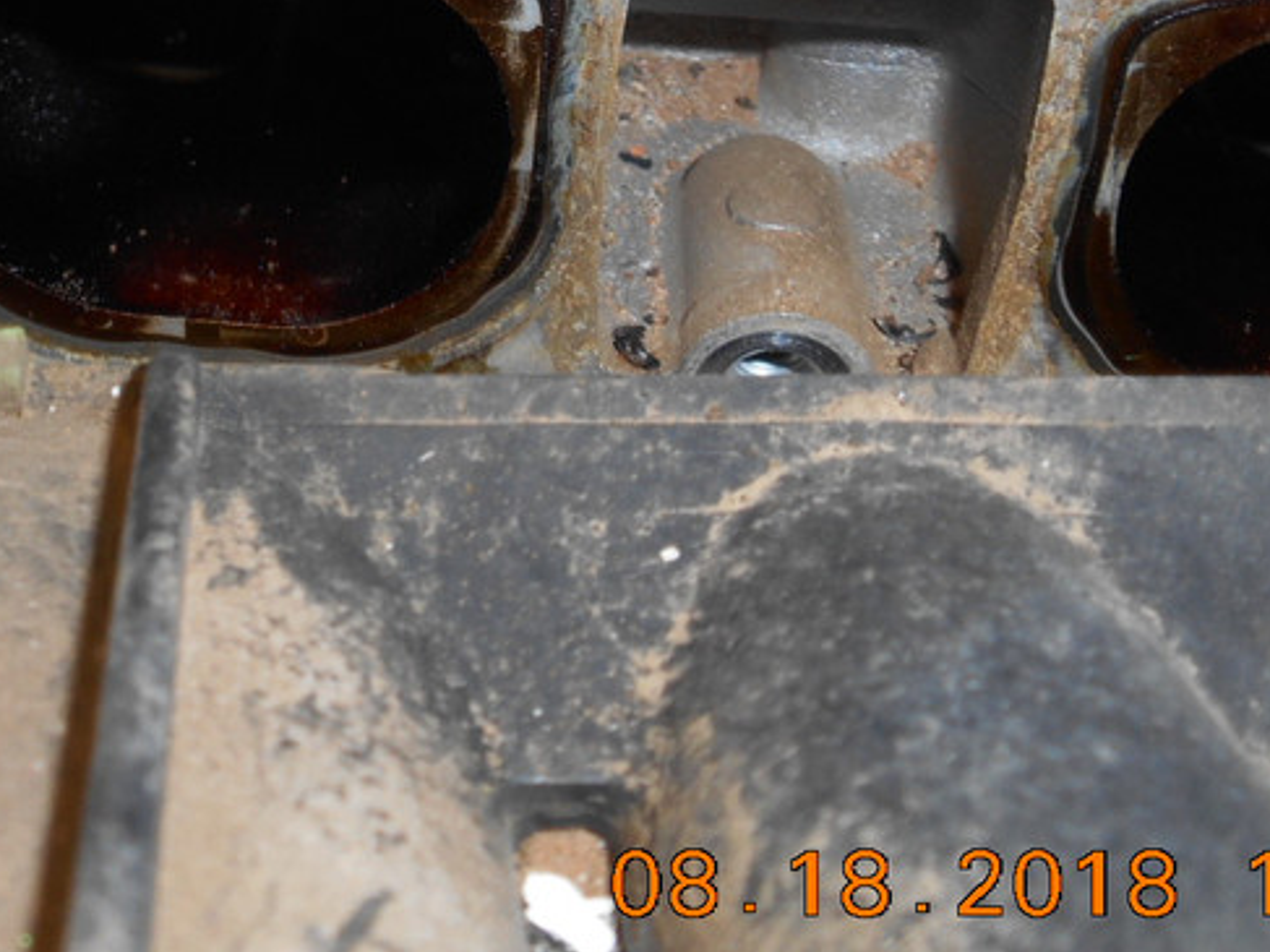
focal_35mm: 57
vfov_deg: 24.7
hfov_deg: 32.9
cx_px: 273
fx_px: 2091
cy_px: 57
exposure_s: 1/25
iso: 80
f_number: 3.4
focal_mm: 4.7
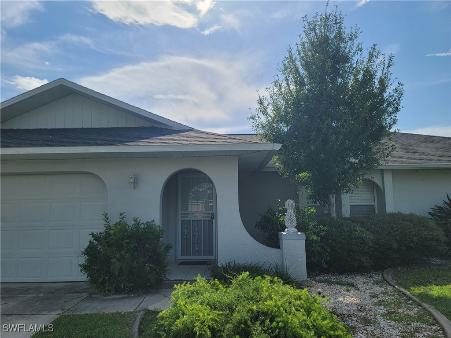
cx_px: 226
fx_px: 326
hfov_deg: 69.4
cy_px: 169
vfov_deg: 54.9
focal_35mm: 25
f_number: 1.8
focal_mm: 7
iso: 20
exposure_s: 1/2346
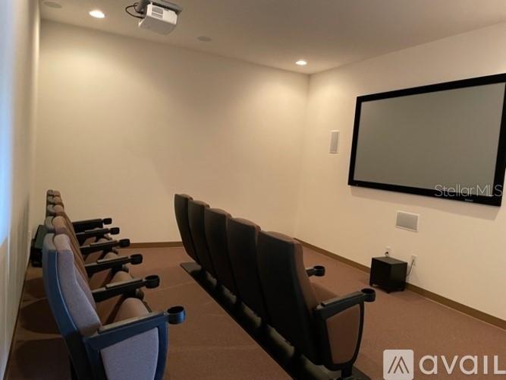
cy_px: 190
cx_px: 253
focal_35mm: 26
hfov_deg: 67.3
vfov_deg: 53.0
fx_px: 380
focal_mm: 4.2
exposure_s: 1/40
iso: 400
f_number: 1.6
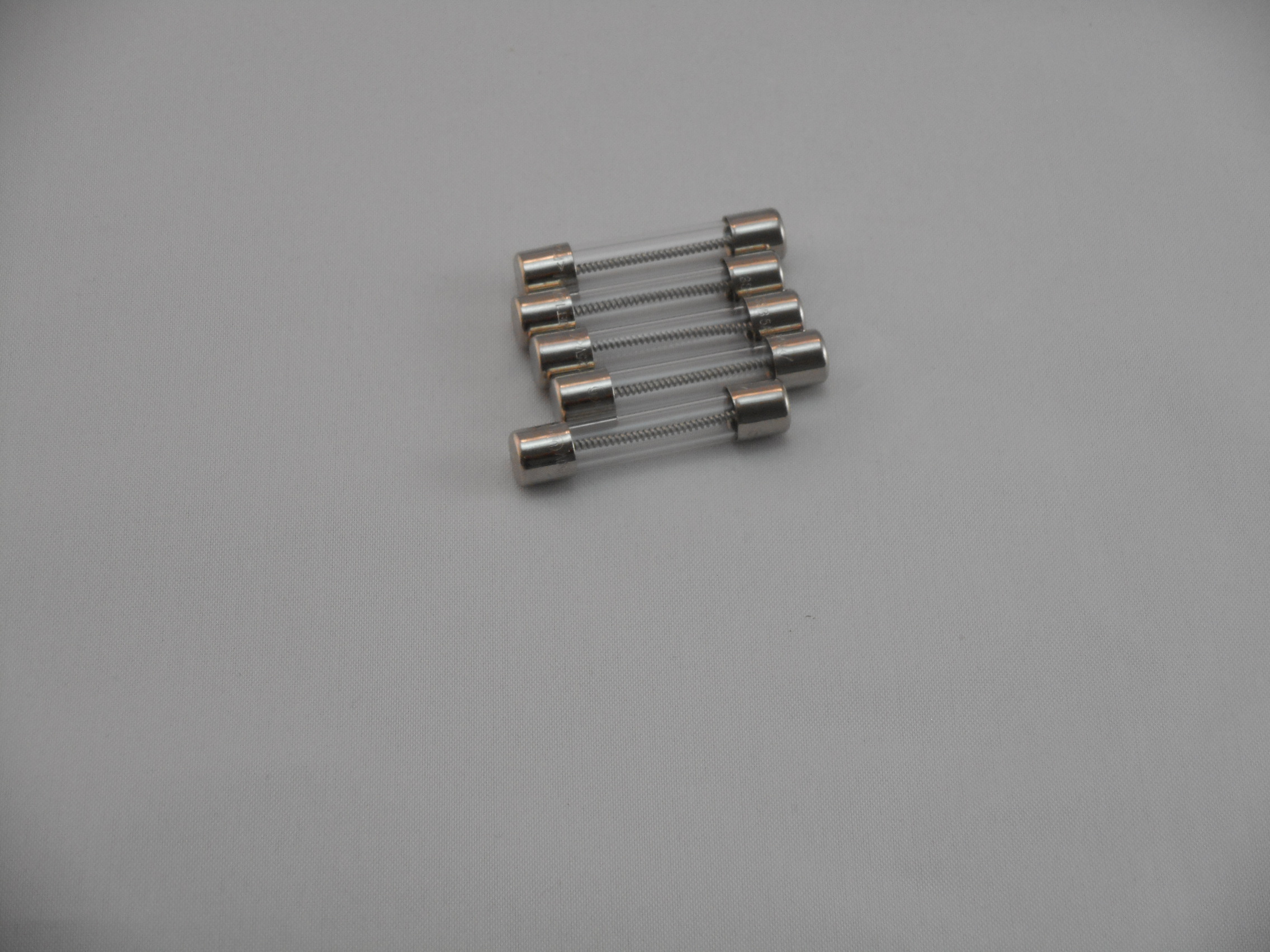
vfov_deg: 14.5
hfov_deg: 19.3
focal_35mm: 102
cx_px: 635
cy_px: 476
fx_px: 3742
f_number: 5.8
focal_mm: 18.2
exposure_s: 1/60
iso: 250
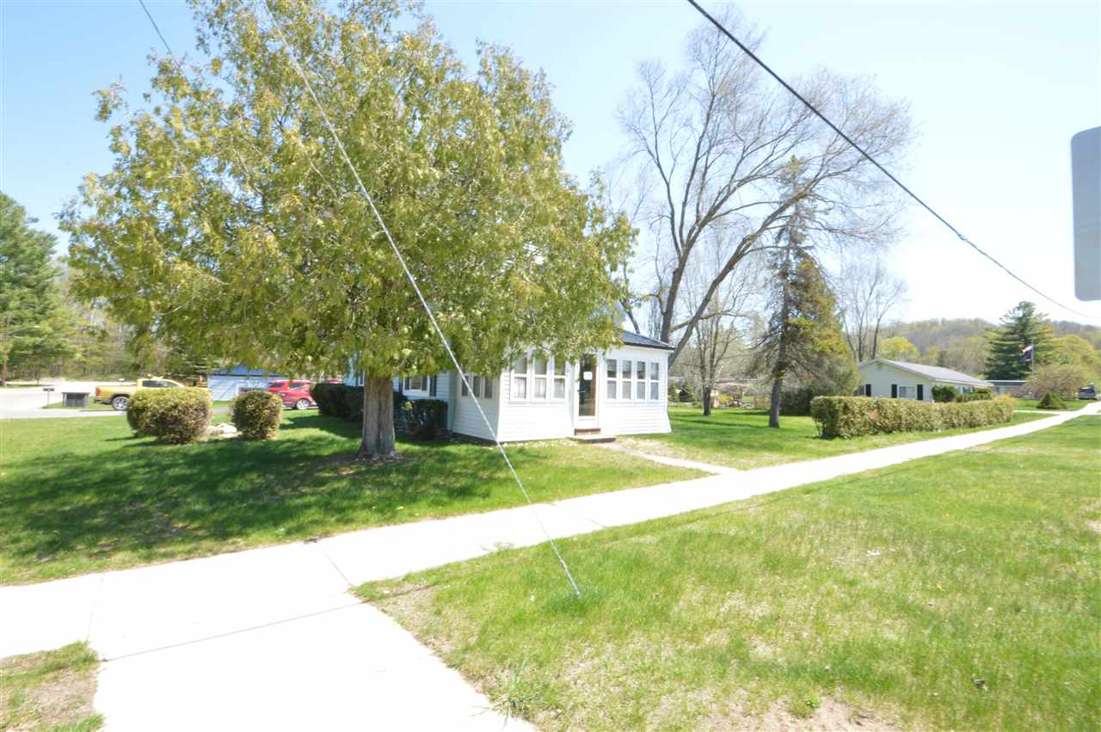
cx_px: 550
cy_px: 366
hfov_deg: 100.4
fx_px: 458
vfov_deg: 77.2
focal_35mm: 15
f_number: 22
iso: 100
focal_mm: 10
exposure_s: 1/8
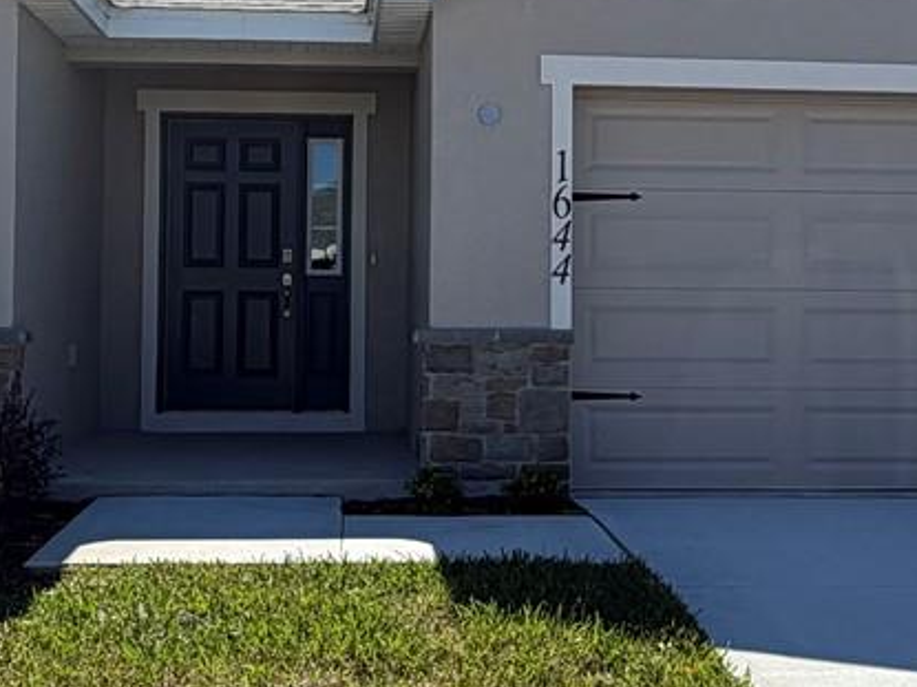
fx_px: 1430
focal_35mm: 54
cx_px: 451
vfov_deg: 27.0
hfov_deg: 35.6
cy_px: 267
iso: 20
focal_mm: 2.22
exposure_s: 1/901
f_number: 2.2
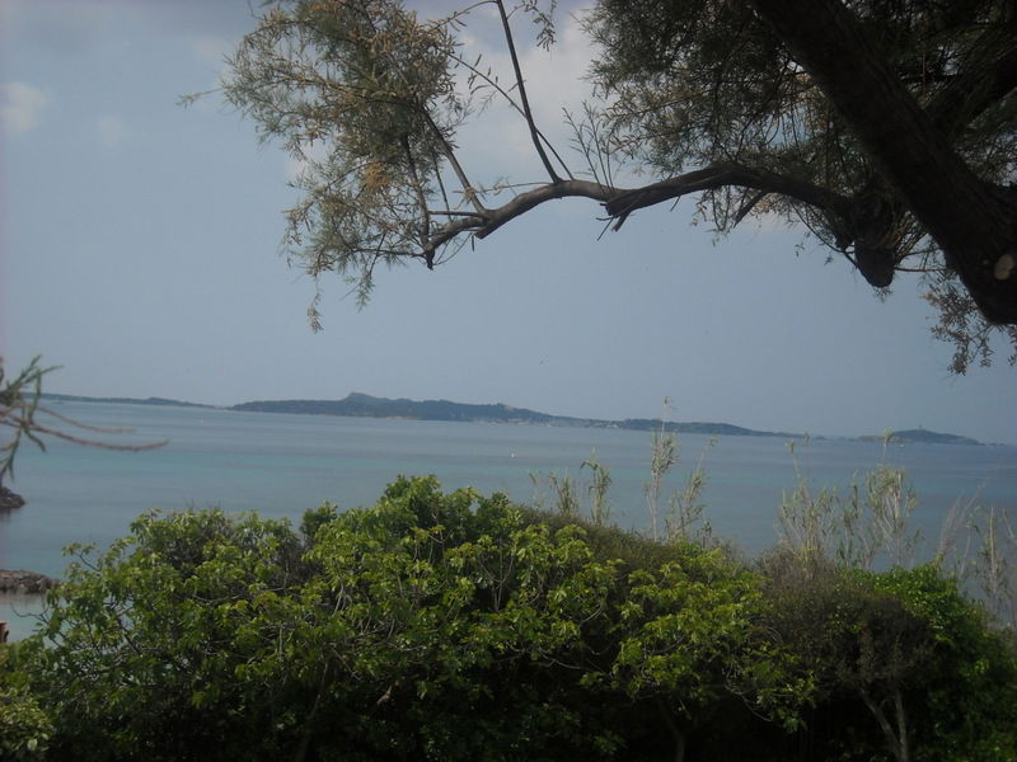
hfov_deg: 35.5
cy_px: 381
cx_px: 508
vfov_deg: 27.0
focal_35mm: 54
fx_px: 1586
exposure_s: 1/438
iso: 64
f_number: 6.6
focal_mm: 8.85
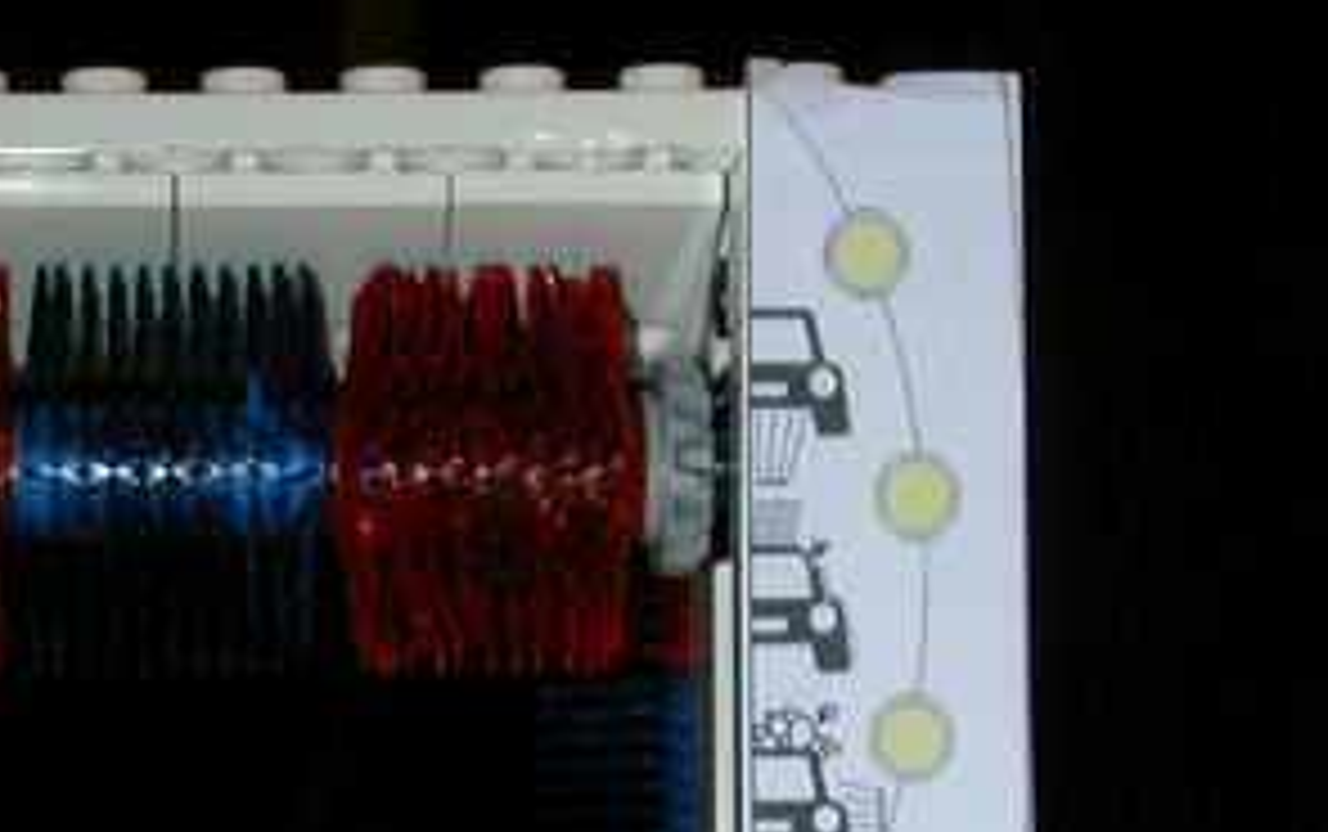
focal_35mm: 147
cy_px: 1003
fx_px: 5325
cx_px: 176
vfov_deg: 8.8
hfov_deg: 14.1
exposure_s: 1/59.9
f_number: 5.9
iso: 100
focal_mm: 9.7
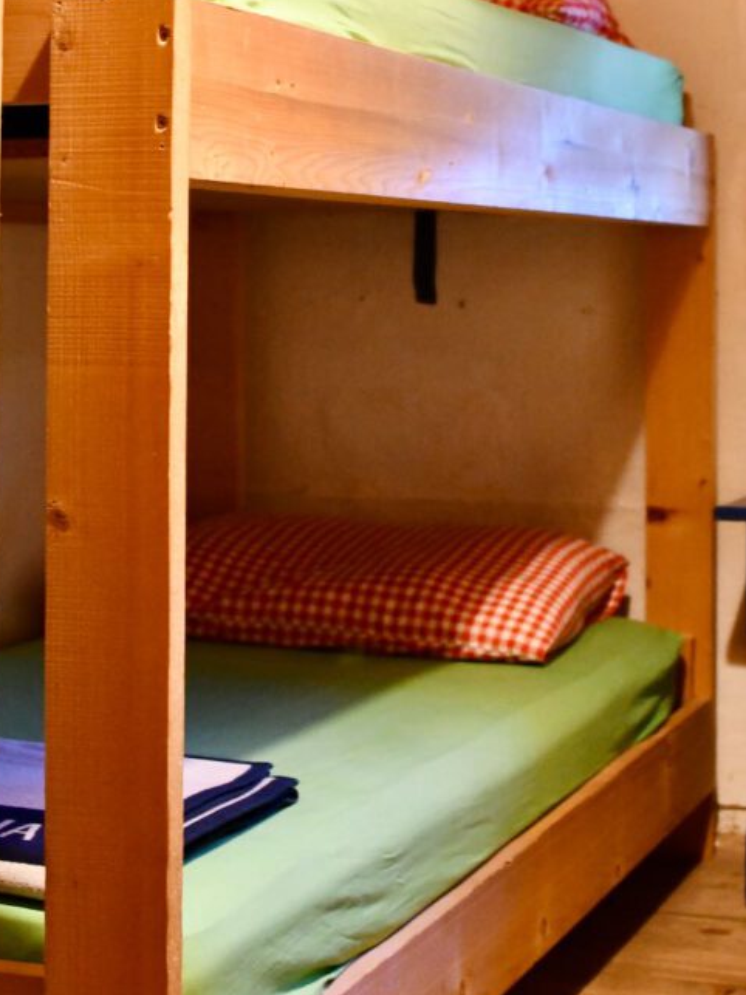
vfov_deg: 24.3
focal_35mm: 79
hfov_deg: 18.7
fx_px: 2271
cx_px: 397
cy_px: 200
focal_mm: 32
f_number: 3.8
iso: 3600
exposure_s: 1/60
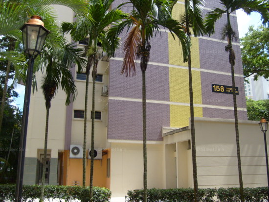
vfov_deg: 40.7
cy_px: 101
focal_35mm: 35
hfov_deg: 52.6
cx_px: 134
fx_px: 272
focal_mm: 5.8
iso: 80
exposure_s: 1/125
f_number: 7.1
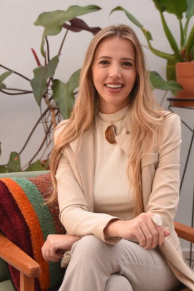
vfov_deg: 27.0
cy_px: 171
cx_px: 92
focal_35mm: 75
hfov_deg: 18.2
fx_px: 607
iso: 1000
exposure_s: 1/250
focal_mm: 31
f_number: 2.8
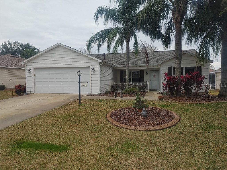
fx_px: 170
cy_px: 85
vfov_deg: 53.1
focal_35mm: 26
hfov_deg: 67.3
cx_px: 114
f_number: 1.8
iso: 50
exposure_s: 1/541
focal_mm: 5.58
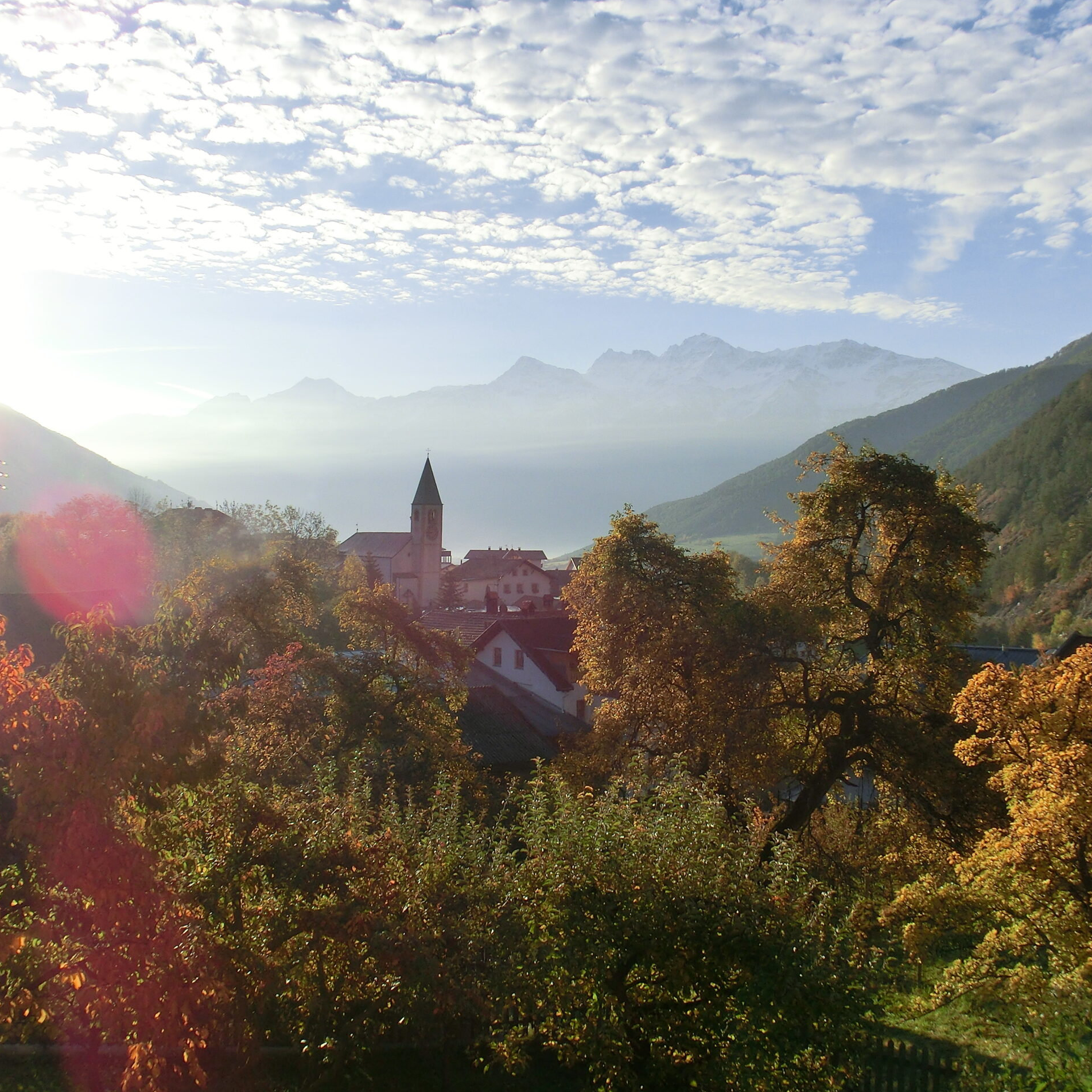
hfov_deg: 38.3
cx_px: 511
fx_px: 1570
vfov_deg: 38.3
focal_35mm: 44
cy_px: 550
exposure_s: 1/200
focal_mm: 6.61
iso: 100
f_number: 9.9
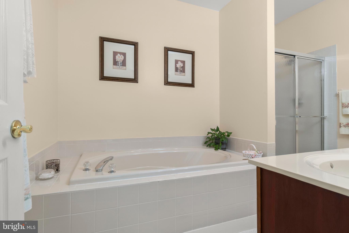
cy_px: 116
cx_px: 174
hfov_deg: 90.0
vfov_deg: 67.4
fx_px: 174
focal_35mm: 18
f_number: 9
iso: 160
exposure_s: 1/1.25
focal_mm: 12
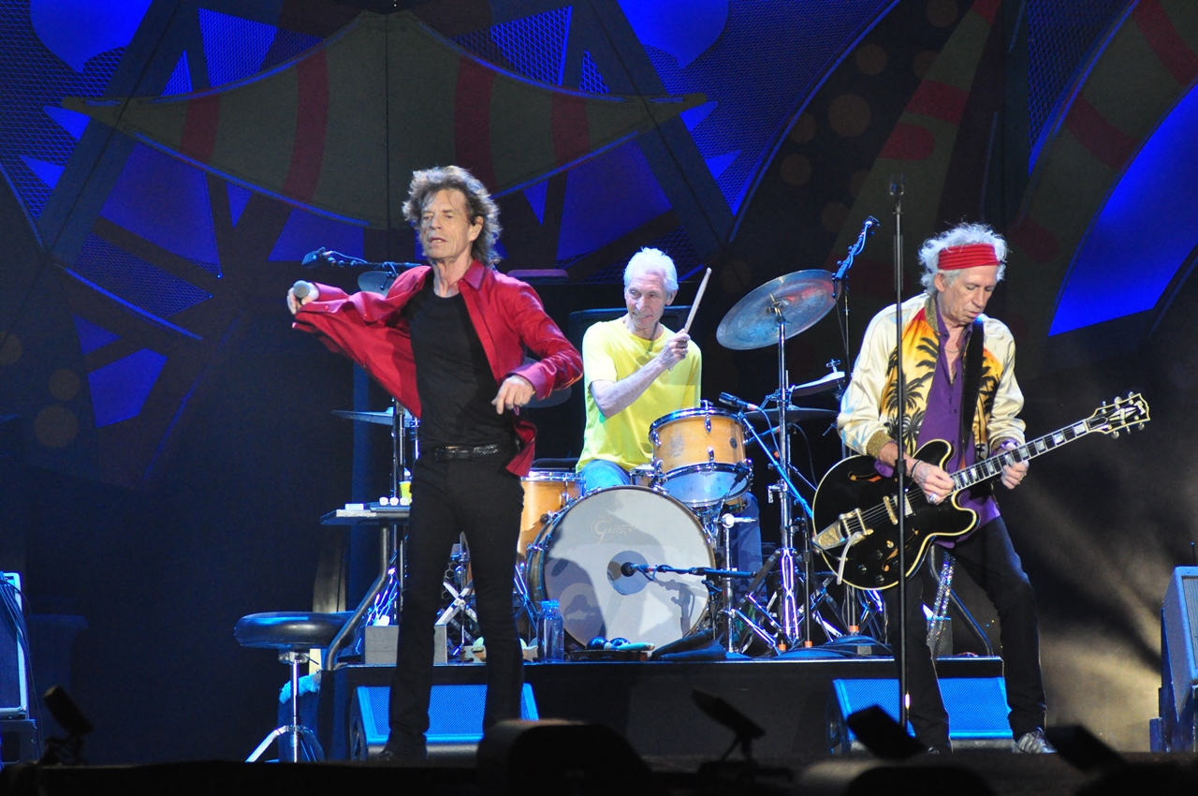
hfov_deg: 6.9
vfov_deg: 4.6
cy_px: 398
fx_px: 9971
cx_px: 599
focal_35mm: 300
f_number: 4.5
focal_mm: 200
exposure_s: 1/320
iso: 2000
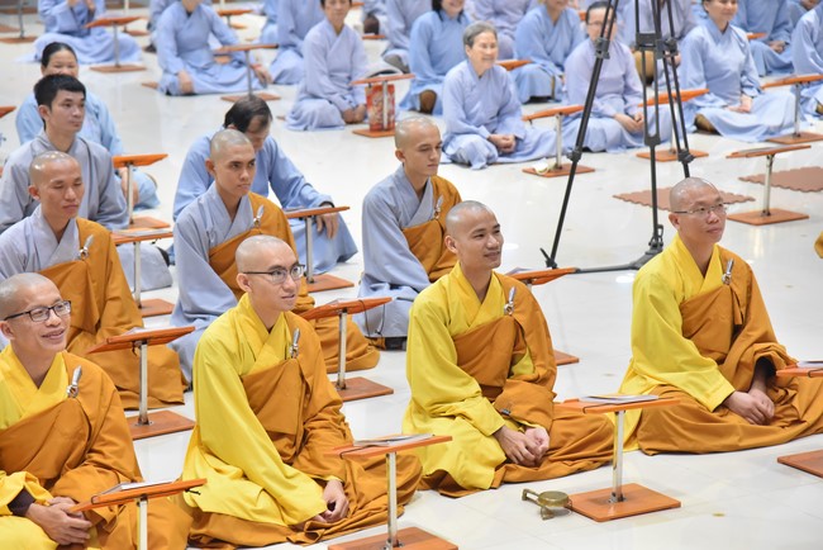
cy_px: 275
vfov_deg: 11.4
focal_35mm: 120
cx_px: 412
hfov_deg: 17.1
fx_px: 2744
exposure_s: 1/125
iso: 3200
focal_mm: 120
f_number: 5
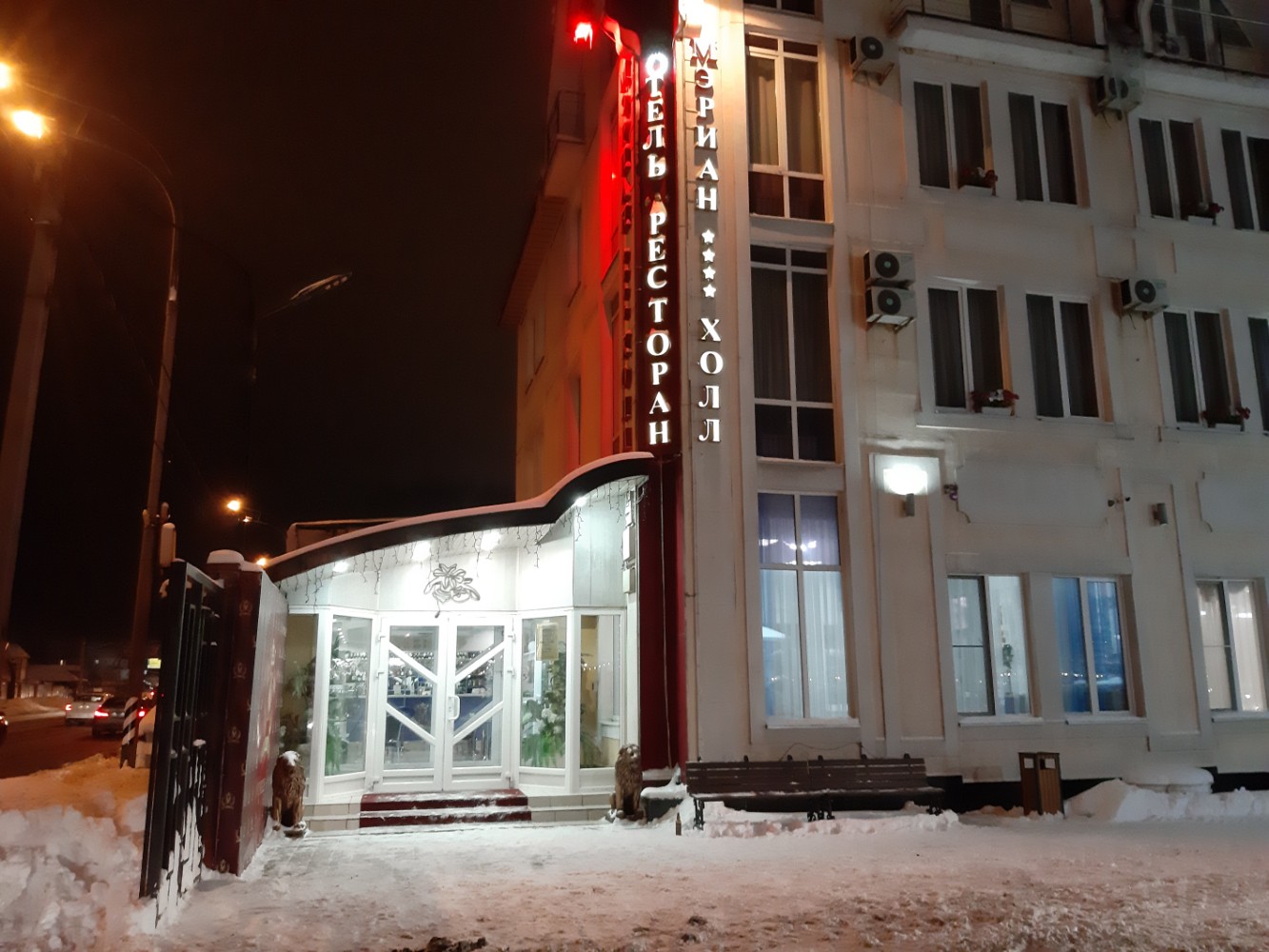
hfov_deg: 65.3
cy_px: 476
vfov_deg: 51.4
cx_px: 634
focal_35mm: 27
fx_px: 990
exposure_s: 1/25
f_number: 1.7
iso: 640
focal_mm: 3.93
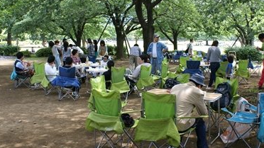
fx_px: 266
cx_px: 141
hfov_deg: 52.8
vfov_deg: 31.0
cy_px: 53
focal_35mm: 38
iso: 100
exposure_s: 1/50
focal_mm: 20
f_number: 5.6
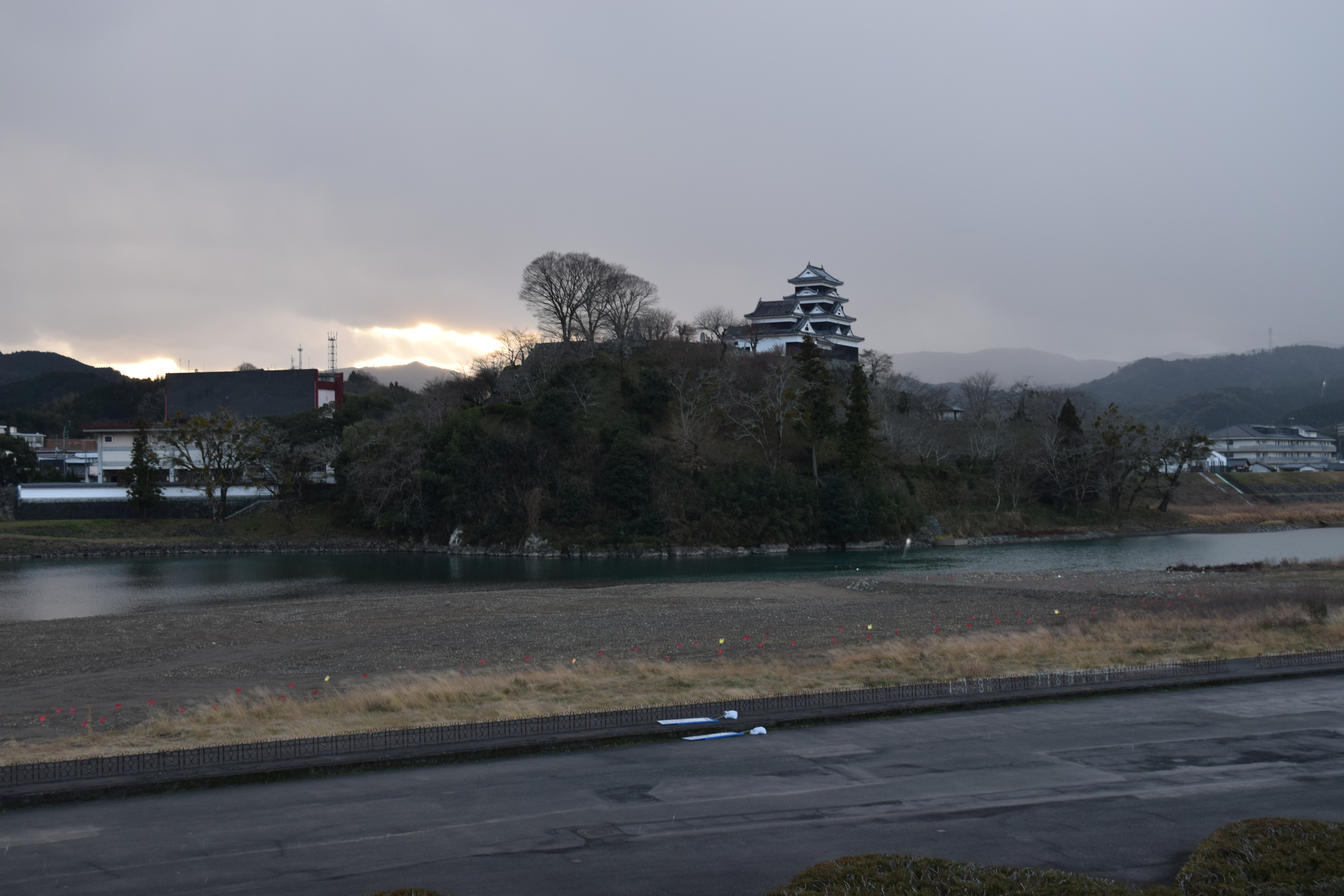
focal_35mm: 42
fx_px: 1568
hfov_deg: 46.4
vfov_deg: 31.9
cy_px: 448
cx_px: 672
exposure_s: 1/125
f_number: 5.6
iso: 280
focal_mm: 28
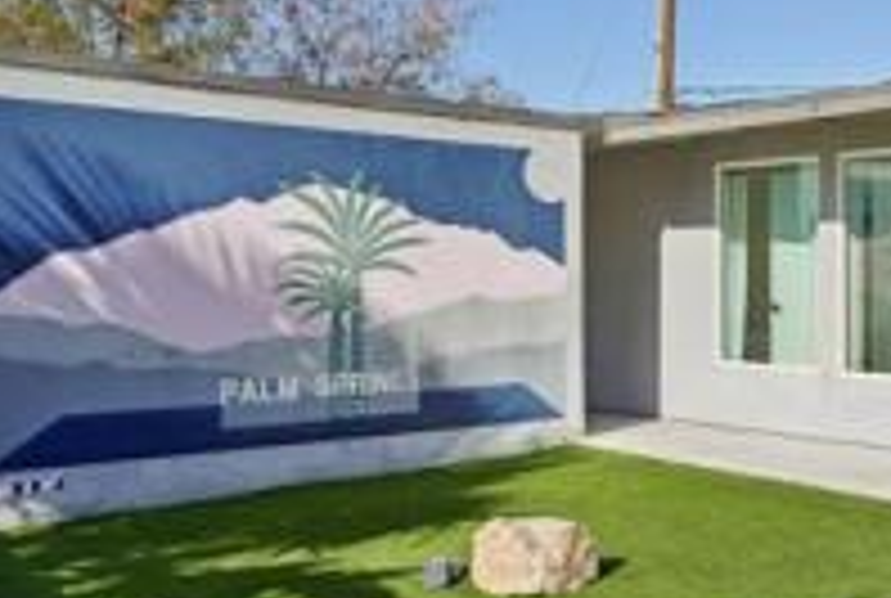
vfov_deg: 31.3
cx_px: 929
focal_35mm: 43
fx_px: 1067
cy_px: 261
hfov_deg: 39.0
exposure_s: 1/500
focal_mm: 19
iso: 100
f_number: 8
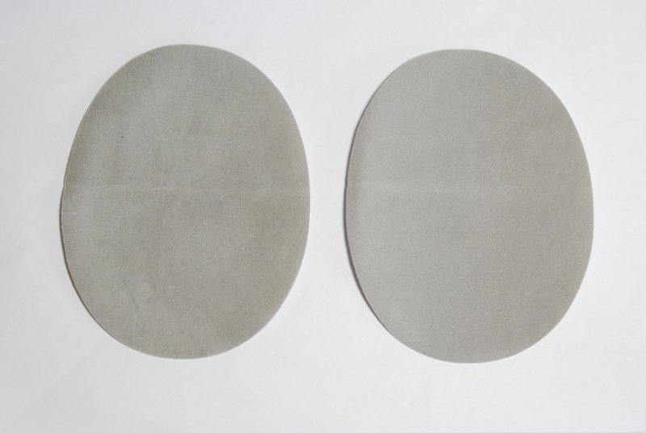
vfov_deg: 23.9
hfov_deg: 35.0
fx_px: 1024
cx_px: 323
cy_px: 216
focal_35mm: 57
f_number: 7.1
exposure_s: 1/125
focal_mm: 38
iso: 1600
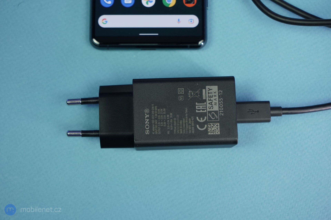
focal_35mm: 60
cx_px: 166
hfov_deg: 33.4
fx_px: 552
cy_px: 110
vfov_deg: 22.6
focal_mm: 60
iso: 2500
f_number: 7.1
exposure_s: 1/160
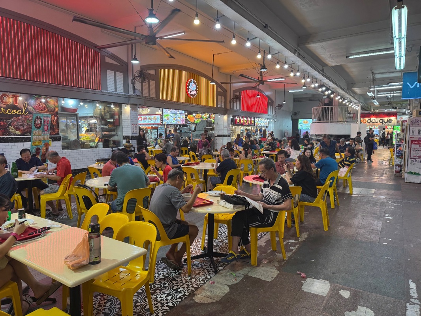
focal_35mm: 24
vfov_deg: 56.8
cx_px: 210
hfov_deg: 71.6
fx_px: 292
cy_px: 158
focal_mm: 6.76
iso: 125
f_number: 1.78
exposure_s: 1/100
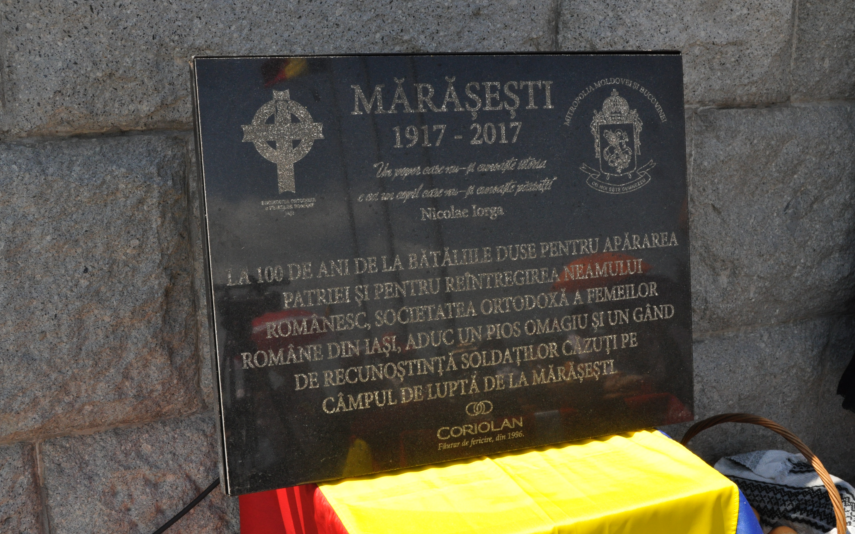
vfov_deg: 28.0
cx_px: 429
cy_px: 279
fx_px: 1072
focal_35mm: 46
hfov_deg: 43.5
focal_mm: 30
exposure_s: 1/640
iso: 800
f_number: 13
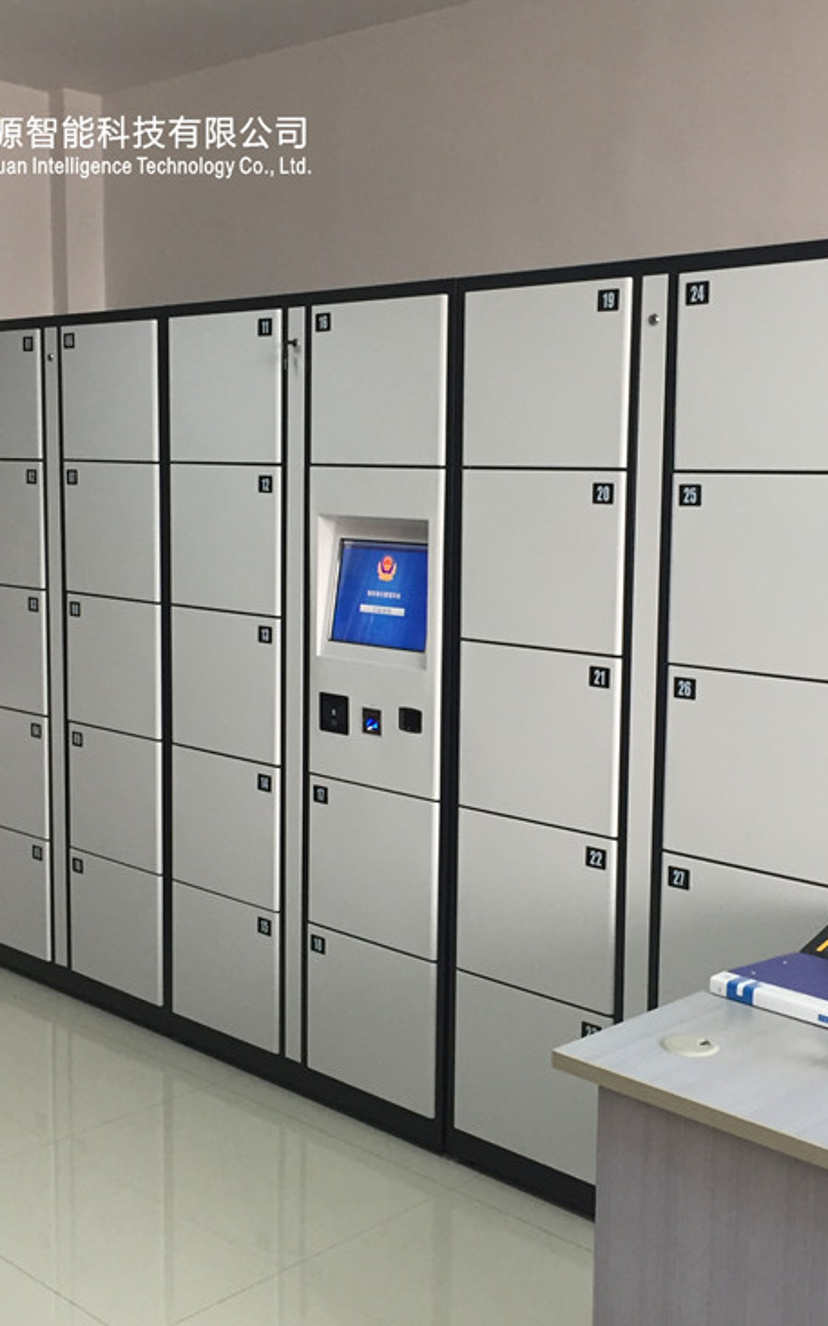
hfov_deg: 30.5
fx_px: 1518
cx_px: 464
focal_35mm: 42
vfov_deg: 47.2
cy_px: 658
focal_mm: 4.15
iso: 64
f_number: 2.2
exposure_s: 1/33
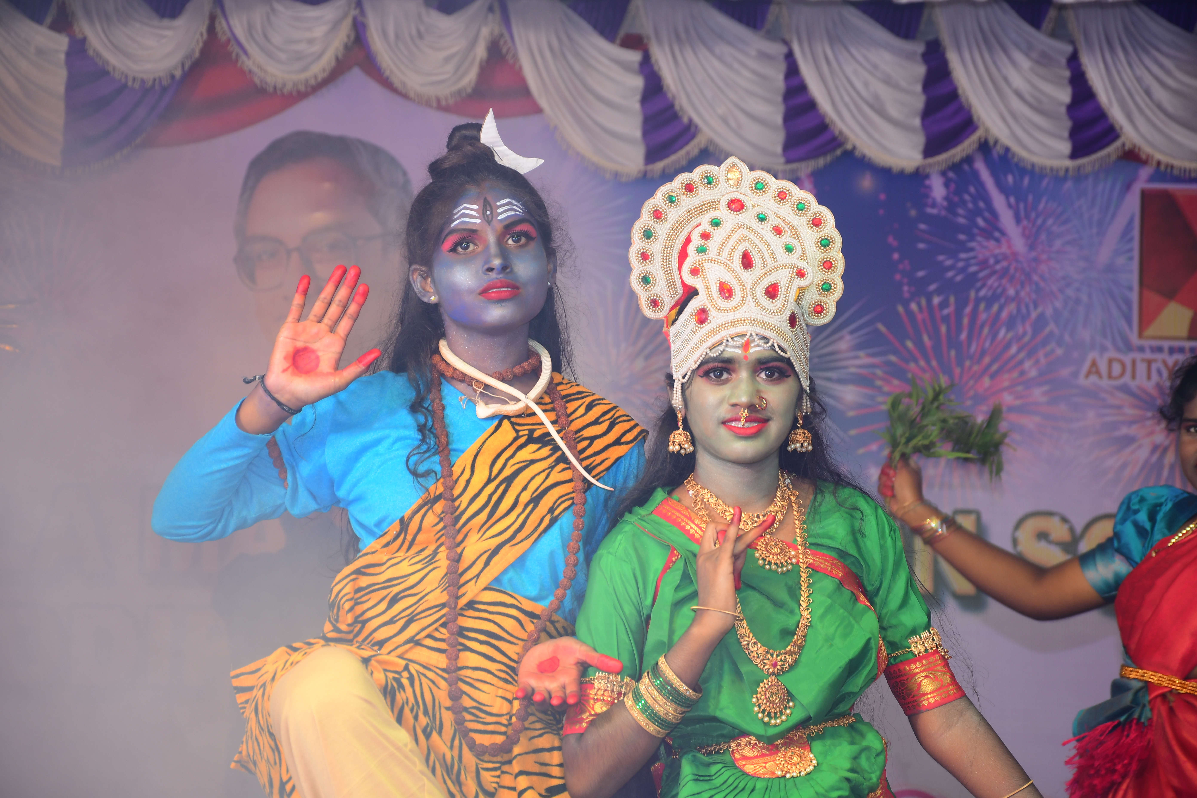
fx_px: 4588
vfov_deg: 9.9
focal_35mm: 138
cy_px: 399
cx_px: 598
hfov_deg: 14.9
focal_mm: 92
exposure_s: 1/125
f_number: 5.6
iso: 250
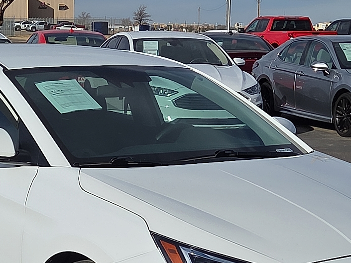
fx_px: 1105
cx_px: 124
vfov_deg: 13.5
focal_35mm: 109
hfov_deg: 18.0
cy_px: 235
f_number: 1.8
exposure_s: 1/10000
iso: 47
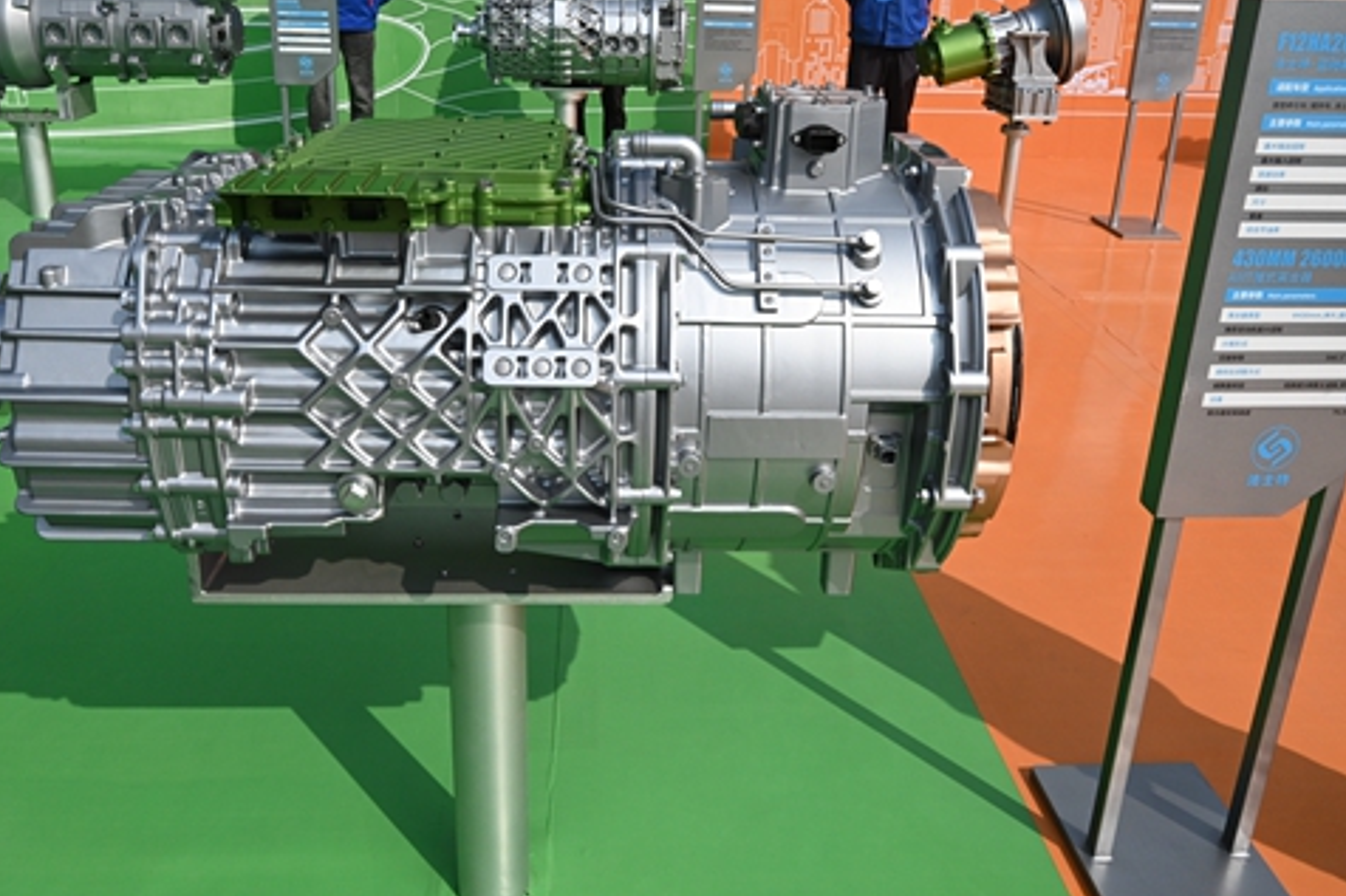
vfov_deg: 43.8
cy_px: 345
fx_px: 1107
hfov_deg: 62.6
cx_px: 650
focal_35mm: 30
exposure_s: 1/1250
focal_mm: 23.5
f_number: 18
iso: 1250
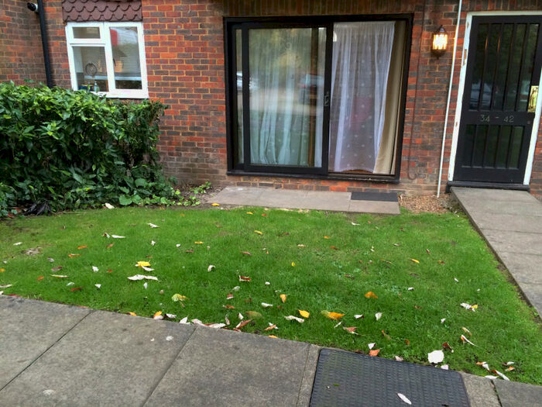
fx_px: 454
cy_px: 204
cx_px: 271
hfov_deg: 61.7
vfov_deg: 48.2
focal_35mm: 29
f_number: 2.2
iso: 125
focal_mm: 4.15
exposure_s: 1/33
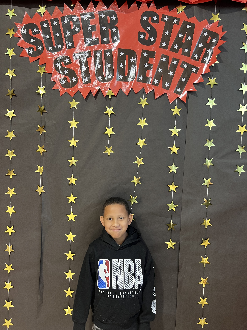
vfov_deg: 67.3
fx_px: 247
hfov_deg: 53.1
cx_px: 124
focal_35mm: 26
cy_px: 165
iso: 100
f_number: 1.5
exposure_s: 1/60
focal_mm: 5.7
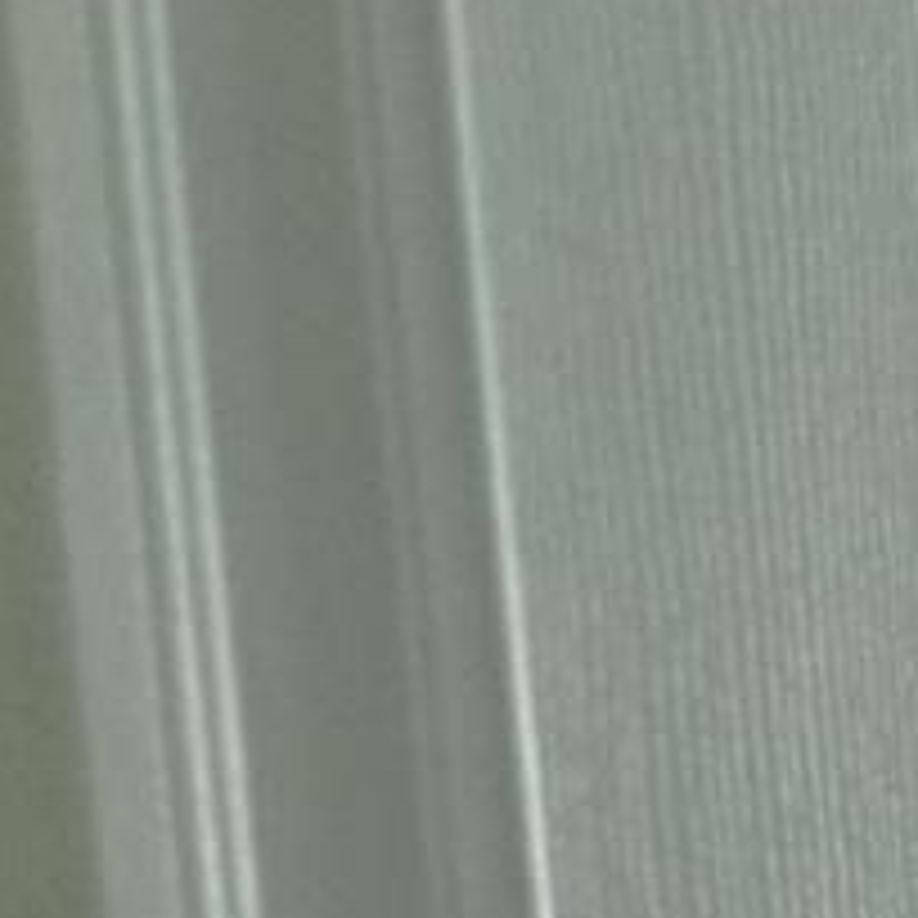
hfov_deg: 7.9
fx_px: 3840
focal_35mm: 128
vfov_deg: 13.4
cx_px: 3740
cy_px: 925
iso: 450
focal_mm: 10
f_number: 3.5
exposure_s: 1/60
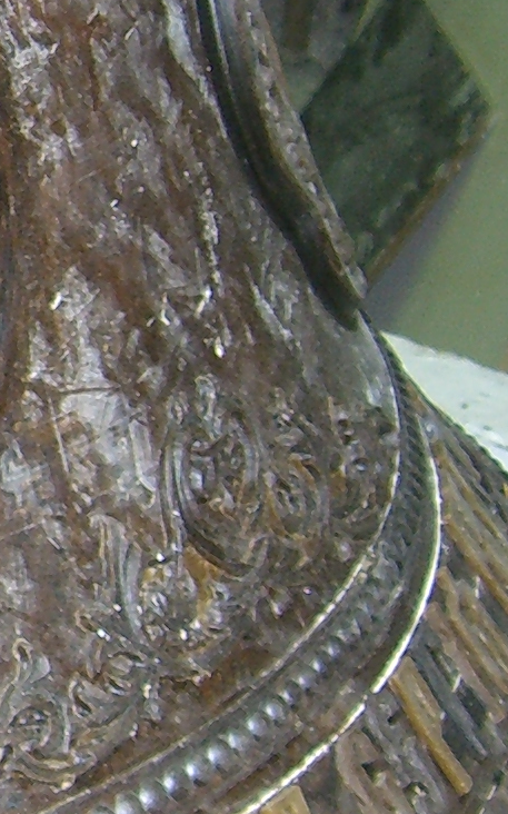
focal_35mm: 155
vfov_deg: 13.5
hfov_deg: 8.0
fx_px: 3436
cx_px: -540
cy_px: 217
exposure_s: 1/60
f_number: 2.7
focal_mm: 6.2
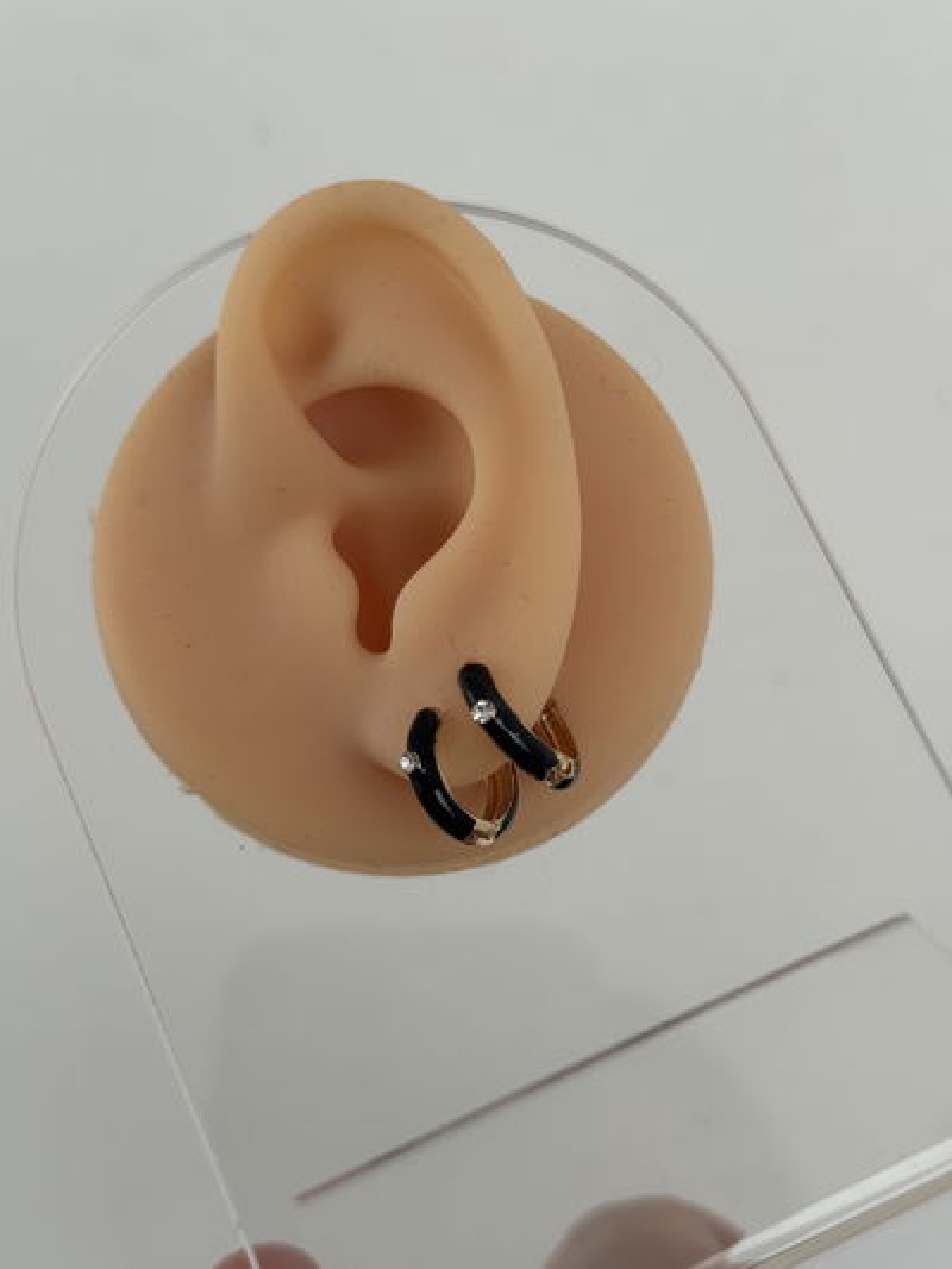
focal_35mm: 48
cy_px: 634
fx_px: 1759
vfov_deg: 39.6
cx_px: 476
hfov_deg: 30.3
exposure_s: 1/254
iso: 64
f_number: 1.78
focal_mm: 6.76
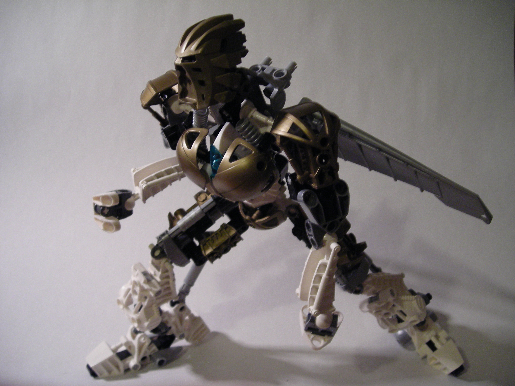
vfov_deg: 37.7
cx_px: 258
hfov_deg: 49.0
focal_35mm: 38
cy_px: 193
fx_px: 565
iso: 200
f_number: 3.2
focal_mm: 6.3
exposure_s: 1/7.7
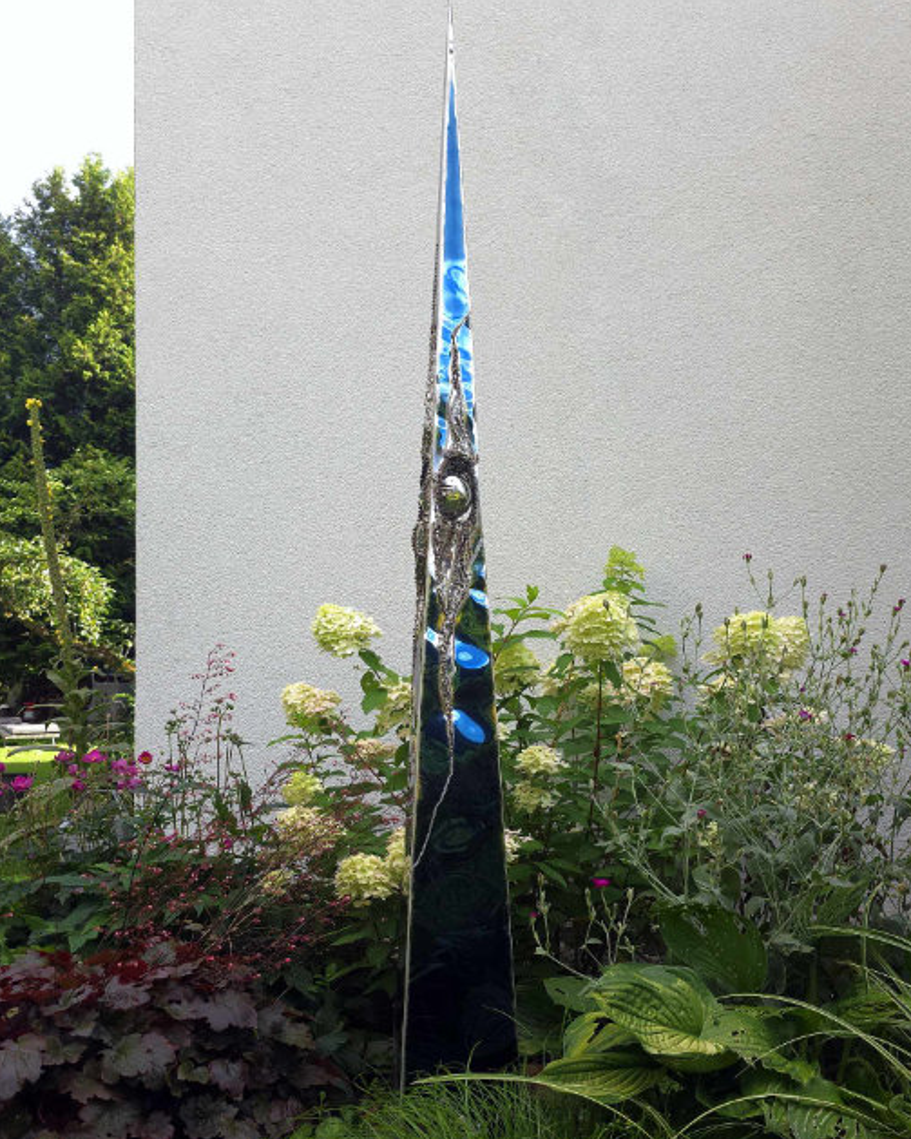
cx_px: 457
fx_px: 843
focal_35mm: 25
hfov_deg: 56.8
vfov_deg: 68.1
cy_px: 554
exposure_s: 1/100
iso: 16
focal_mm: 6.3
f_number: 1.7
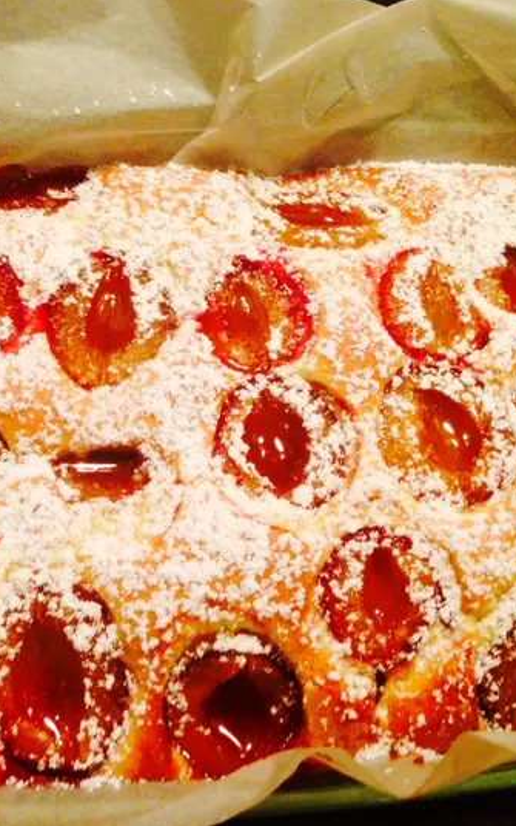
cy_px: 411
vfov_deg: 42.6
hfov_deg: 27.4
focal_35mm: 47
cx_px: 228
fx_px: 1058
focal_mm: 4.13
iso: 160
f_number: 2.4
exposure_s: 1/20
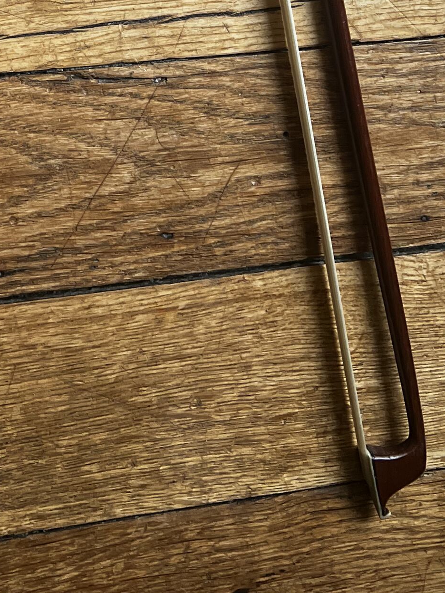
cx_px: 59
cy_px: -335
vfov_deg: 19.7
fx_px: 1440
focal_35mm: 84
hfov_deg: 17.4
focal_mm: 5.7
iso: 50
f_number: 1.5
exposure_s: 1/121
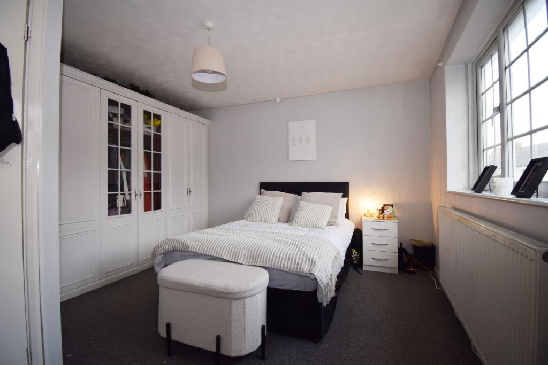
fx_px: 228
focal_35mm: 15
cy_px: 182
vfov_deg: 77.3
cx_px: 274
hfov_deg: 100.4
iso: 400
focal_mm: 10
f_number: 5
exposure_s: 1/100
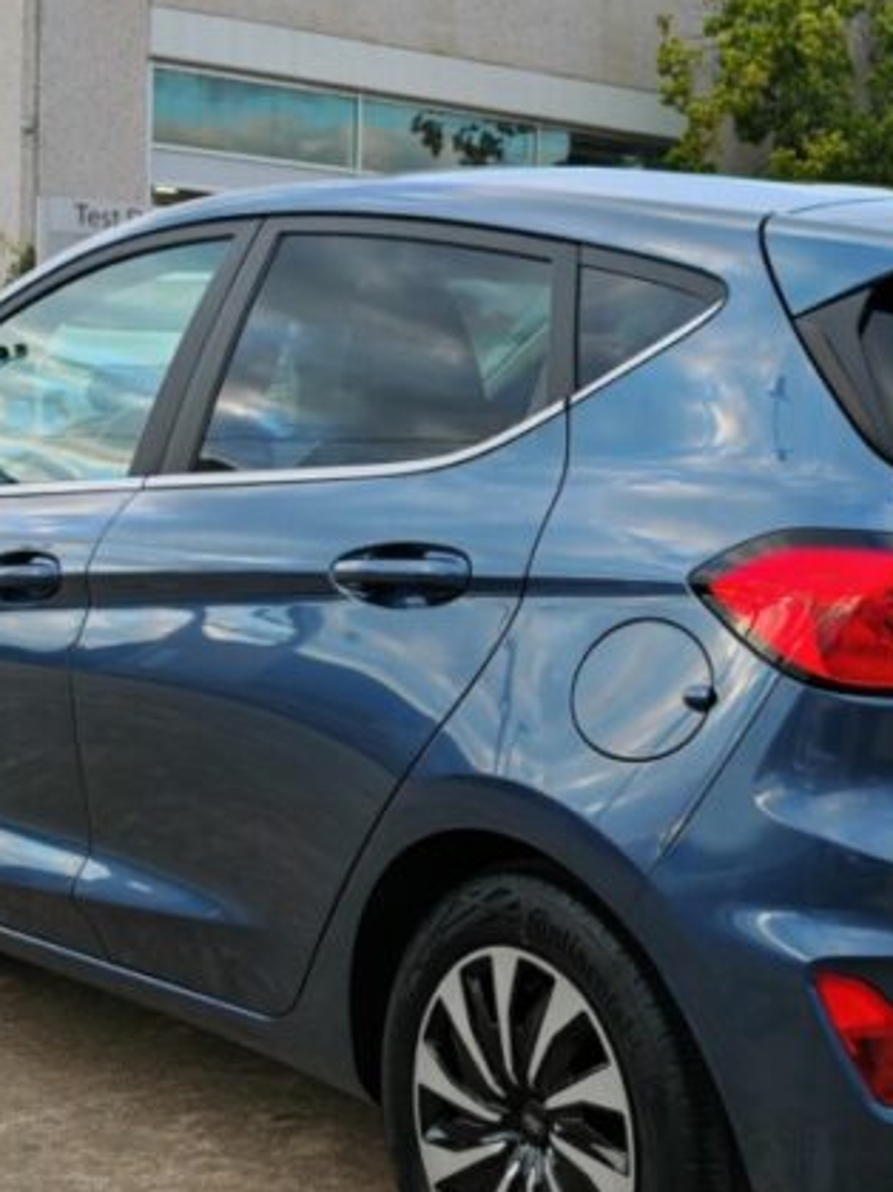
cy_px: 629
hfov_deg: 22.0
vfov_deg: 29.4
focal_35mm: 66
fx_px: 2271
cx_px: 702
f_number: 2
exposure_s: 1/290
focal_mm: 6.83
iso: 50
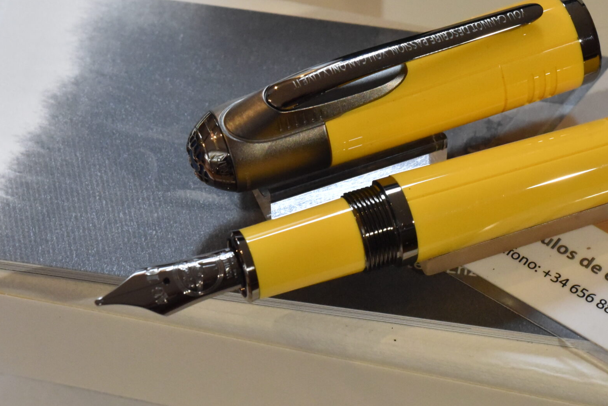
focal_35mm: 98
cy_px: 154
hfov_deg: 20.6
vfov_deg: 14.0
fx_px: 1656
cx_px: 488
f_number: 18
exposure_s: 1/80
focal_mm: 60
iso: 10000
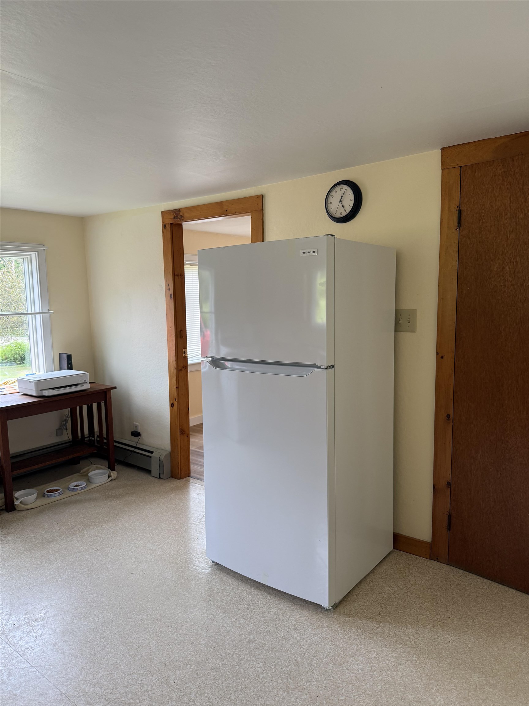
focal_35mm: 24
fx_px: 489
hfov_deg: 56.8
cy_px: 353
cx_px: 264
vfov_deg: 71.6
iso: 125
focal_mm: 6.76
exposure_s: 1/121
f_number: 1.78
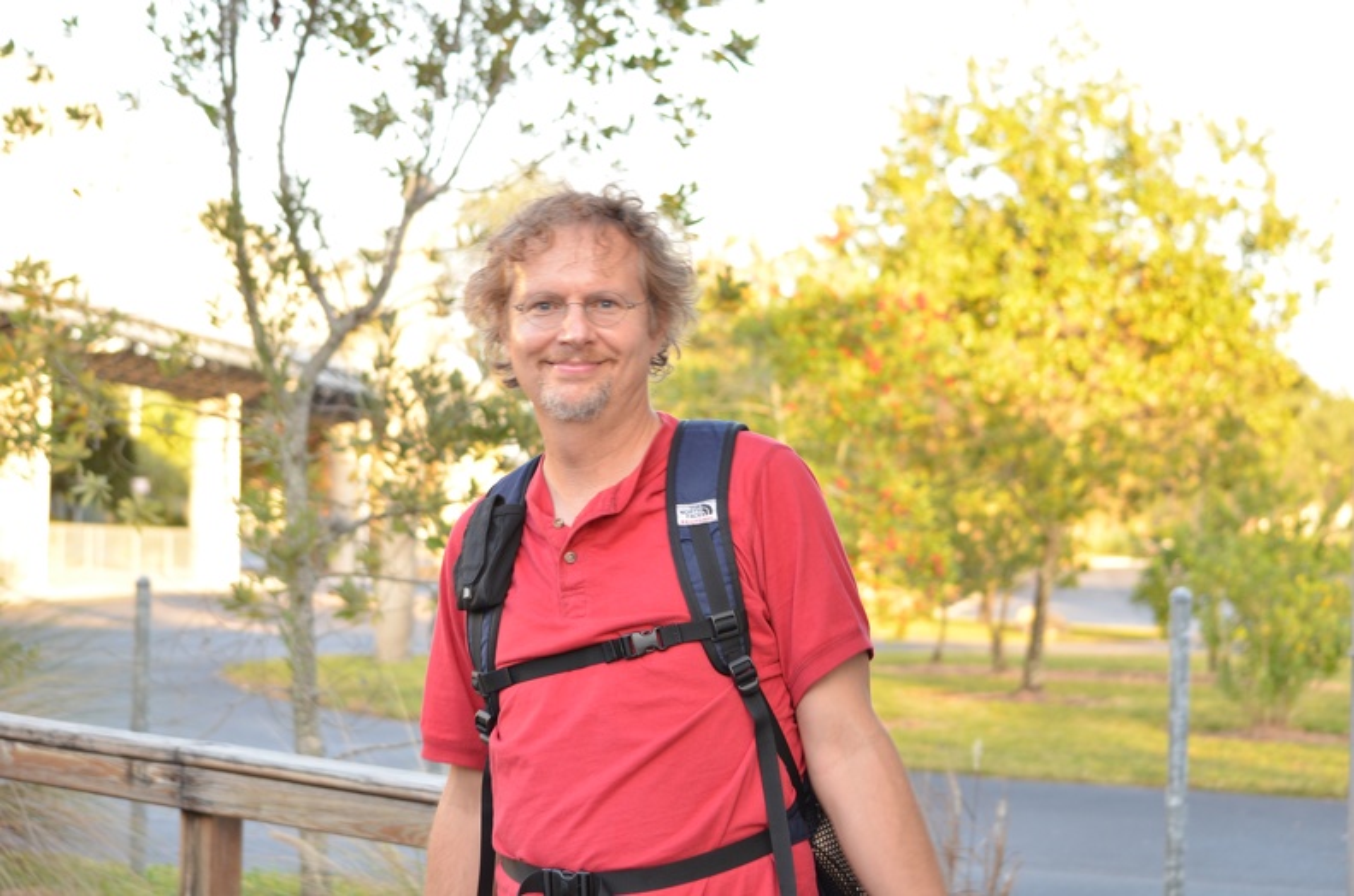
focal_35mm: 82
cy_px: 448
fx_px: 3095
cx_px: 677
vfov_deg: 16.5
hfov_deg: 24.7
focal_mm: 55
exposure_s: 1/80
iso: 250
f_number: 4.5
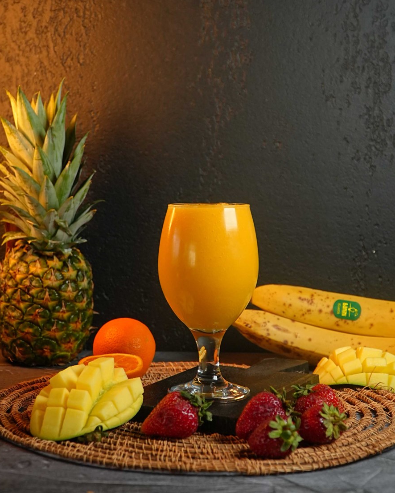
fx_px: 892
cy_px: 202
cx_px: 206
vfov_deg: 30.9
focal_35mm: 61
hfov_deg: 25.0
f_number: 4.5
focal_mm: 32
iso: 1250
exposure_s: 1/200
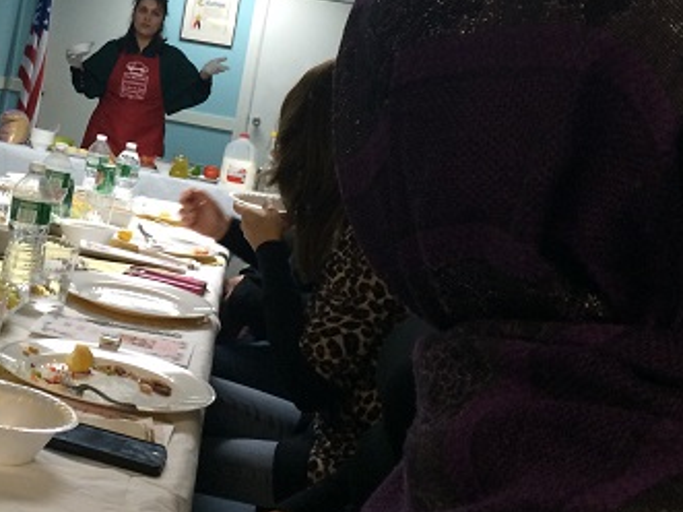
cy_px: 65
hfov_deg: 32.2
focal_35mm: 57
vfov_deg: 25.0
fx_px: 1124
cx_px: 70
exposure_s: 1/30
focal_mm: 4.15
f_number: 2.2
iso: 125
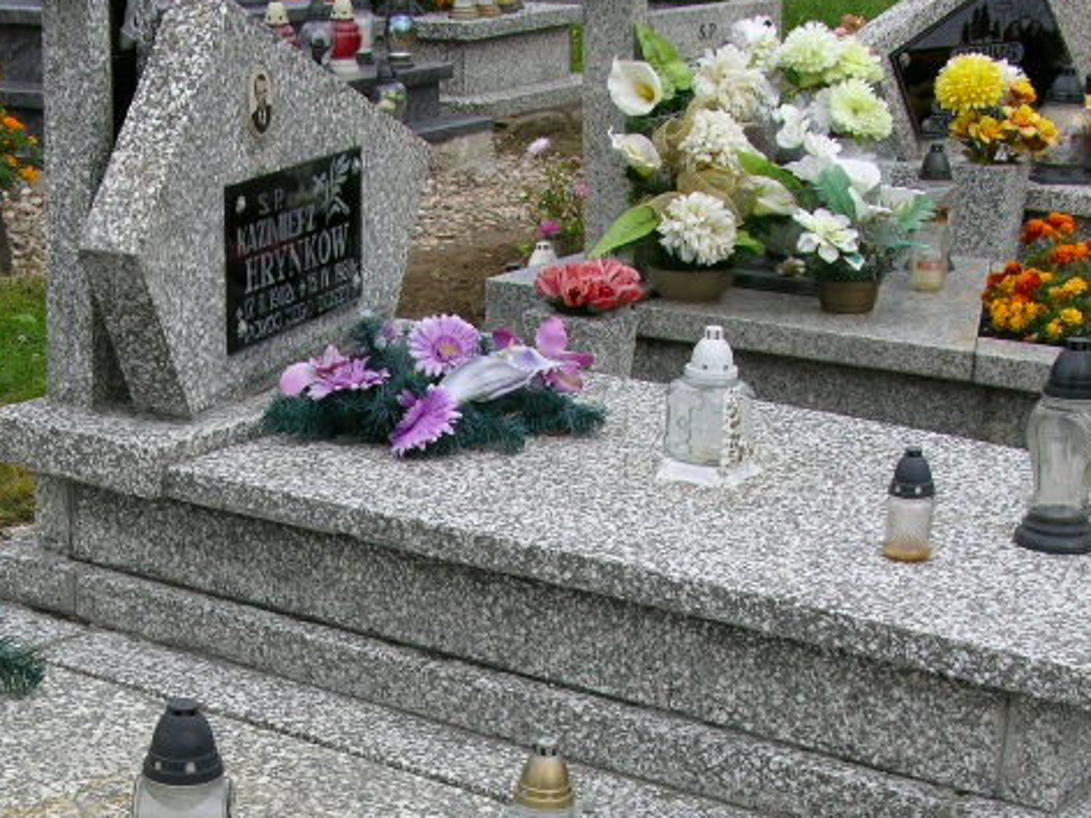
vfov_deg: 18.8
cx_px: 337
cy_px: 855
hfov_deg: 25.5
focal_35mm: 76
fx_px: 2395
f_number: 5.6
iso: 50
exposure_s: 1/182
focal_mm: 8.9
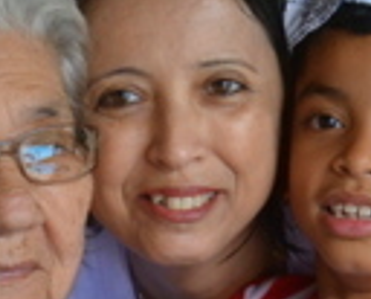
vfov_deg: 3.2
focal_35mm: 483
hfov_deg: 4.0
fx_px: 5315
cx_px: 449
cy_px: 183
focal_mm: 55
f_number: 5.6
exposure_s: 1/60
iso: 400
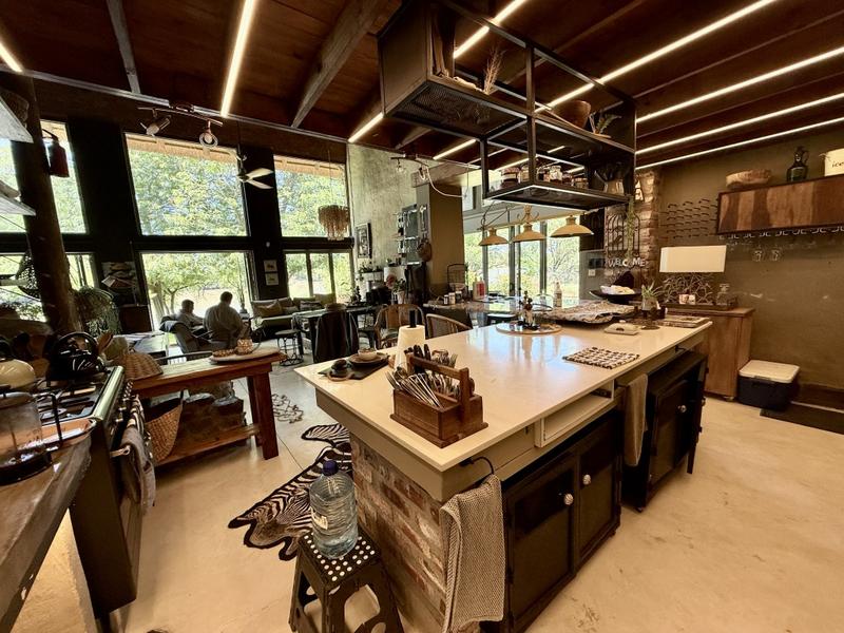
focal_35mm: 14
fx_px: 341
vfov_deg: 85.7
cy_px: 316
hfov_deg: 102.1
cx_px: 422
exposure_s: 1/99
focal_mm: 2.22
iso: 125
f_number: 2.2
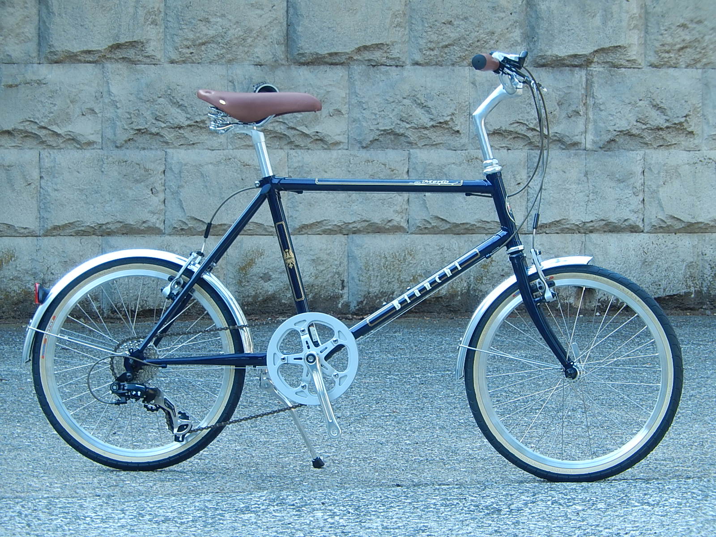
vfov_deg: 6.9
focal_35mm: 215
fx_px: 4447
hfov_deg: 9.2
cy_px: 268
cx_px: 358
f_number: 5.8
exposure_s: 1/40
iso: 125
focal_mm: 38.6
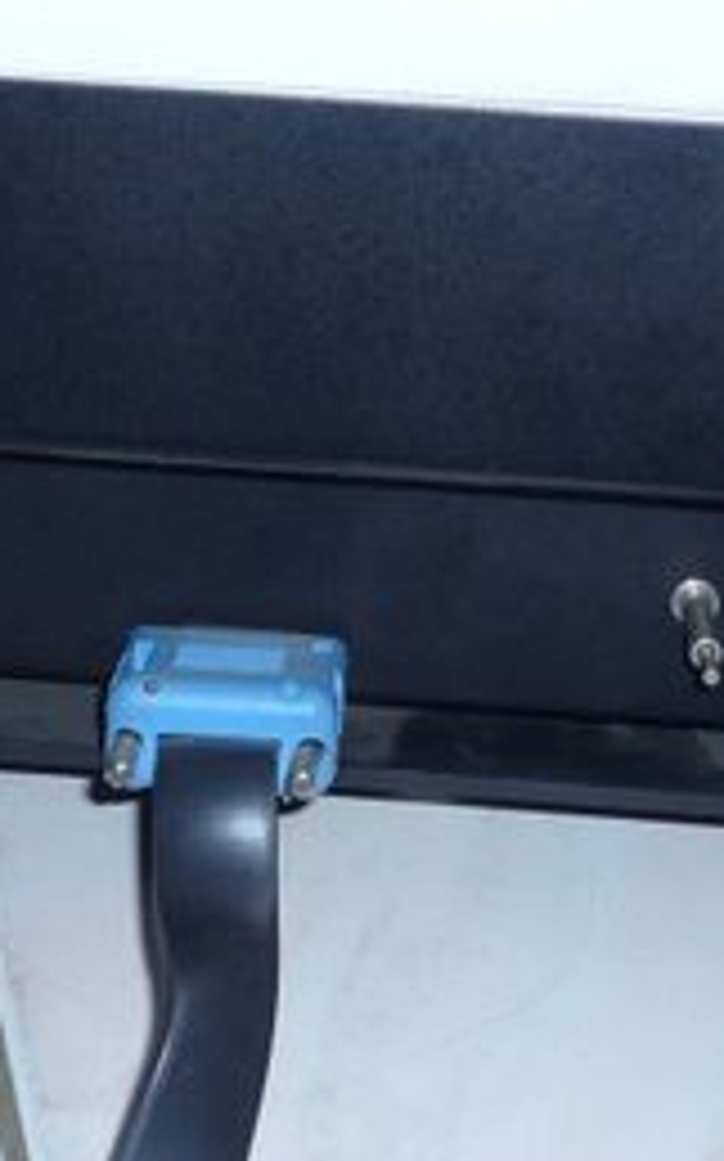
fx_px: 2686
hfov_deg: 15.3
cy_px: 486
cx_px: 342
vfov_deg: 24.3
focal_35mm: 85
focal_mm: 6.8
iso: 100
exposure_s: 1/40
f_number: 4
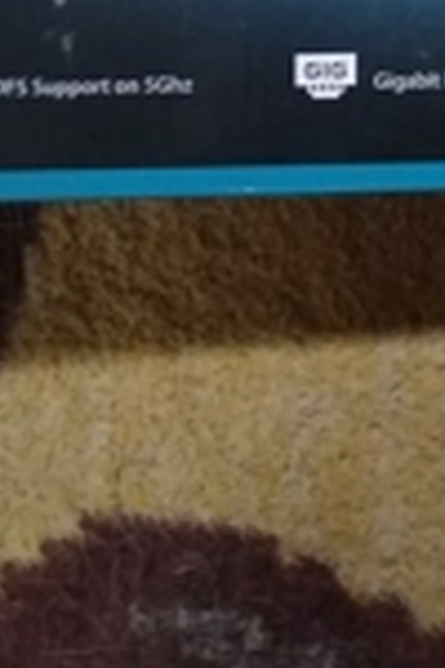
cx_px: 454
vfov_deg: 24.8
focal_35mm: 72
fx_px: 1335
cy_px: -178
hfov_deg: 18.4
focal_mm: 4.75
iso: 1801
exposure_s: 1/20
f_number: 1.8
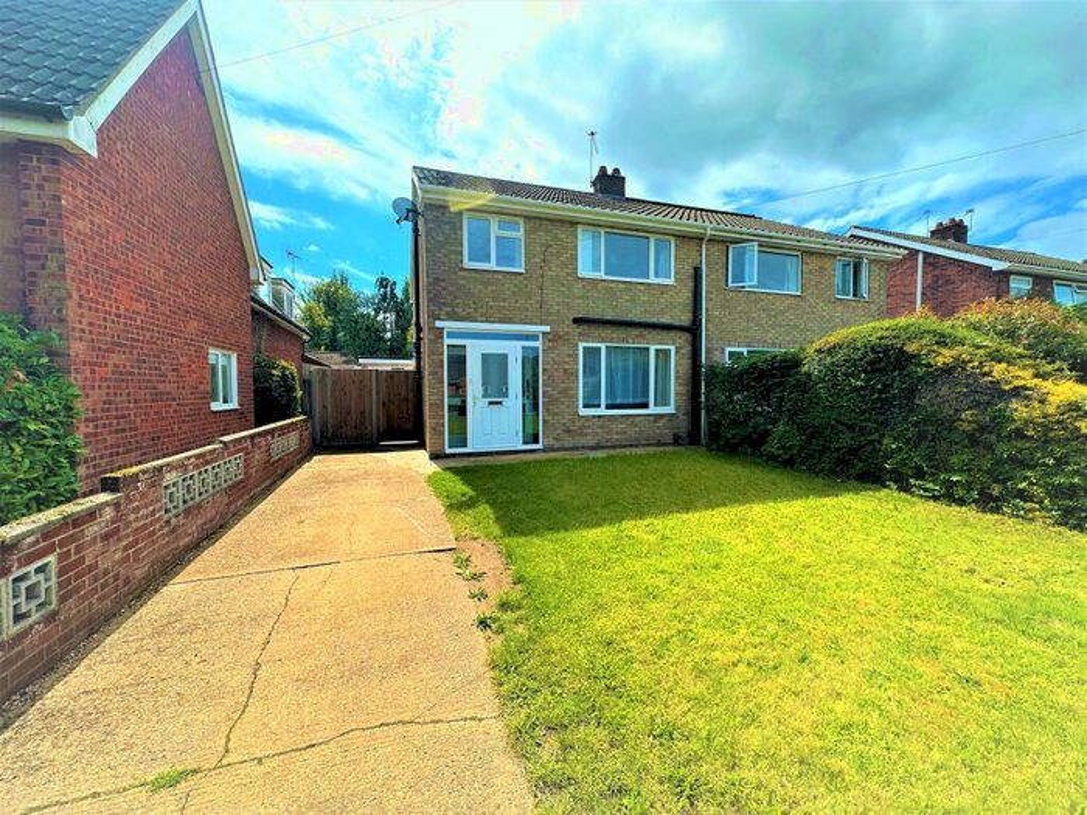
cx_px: 544
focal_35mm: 14
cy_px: 408
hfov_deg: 102.1
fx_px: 440
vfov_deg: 85.7
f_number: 2.2
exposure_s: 1/1208
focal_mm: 2.22
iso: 50
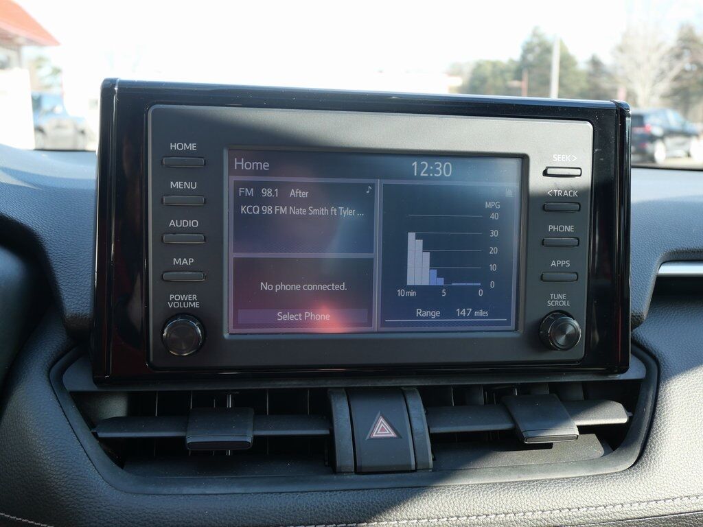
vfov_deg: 41.8
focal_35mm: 34
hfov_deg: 54.0
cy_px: 264
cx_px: 352
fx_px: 690
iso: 200
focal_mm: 17
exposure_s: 1/125
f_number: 5
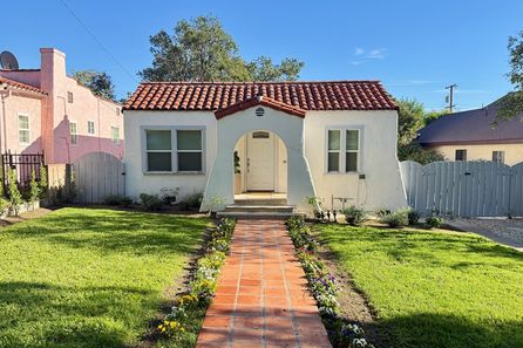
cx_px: 256
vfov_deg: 46.4
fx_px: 407
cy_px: 180
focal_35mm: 28
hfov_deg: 65.5
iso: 100
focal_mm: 6.76
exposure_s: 1/1122
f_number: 1.78
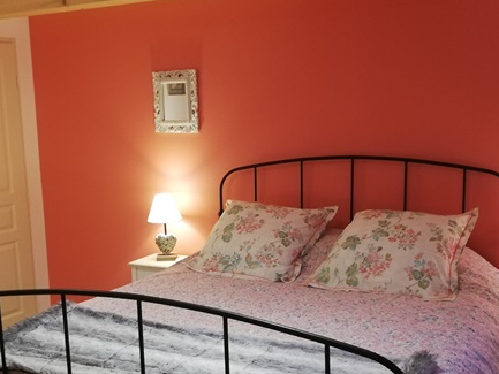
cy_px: 232
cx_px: 205
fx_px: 692
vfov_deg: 30.2
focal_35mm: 48
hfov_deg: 39.5
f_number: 2.2
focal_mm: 3.81
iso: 320
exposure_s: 1/25
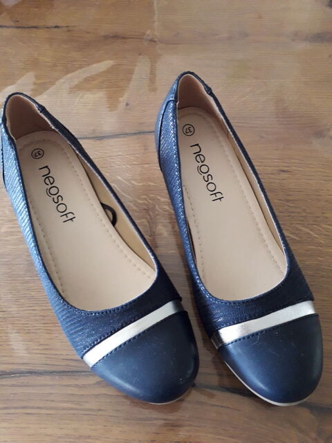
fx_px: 345
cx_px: 166
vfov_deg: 65.3
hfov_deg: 51.4
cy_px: 222
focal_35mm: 27
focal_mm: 3.6
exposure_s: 1/33
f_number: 1.9
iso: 200
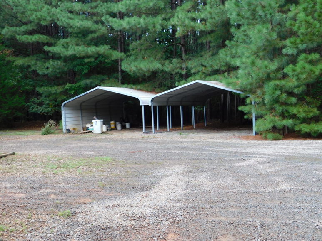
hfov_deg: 42.1
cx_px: 161
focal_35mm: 45
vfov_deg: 32.2
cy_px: 120
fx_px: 419
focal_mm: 8
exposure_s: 1/40
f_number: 3.7
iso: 125
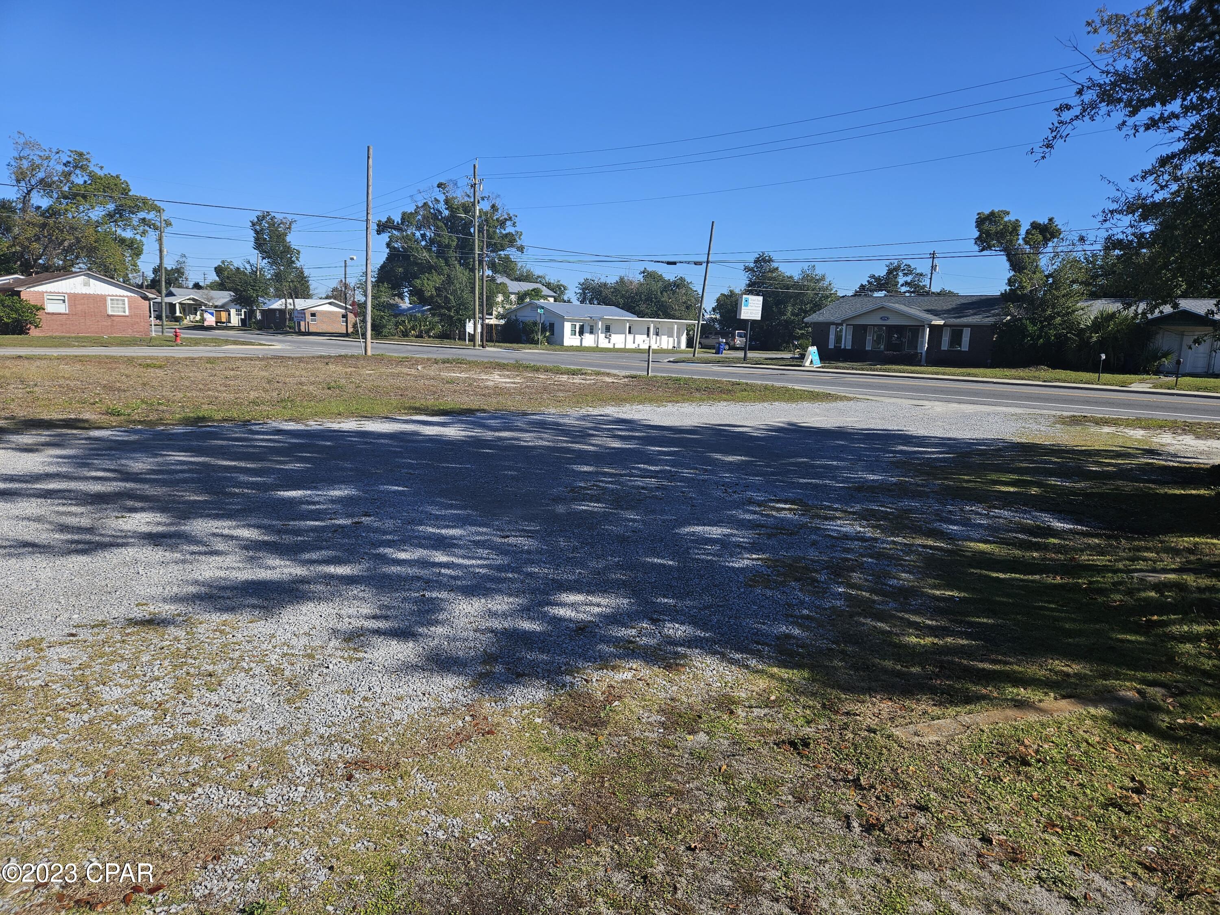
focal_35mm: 23
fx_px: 811
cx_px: 610
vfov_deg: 58.9
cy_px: 458
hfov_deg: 73.9
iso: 25
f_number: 1.8
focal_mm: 5.4
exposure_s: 1/1700
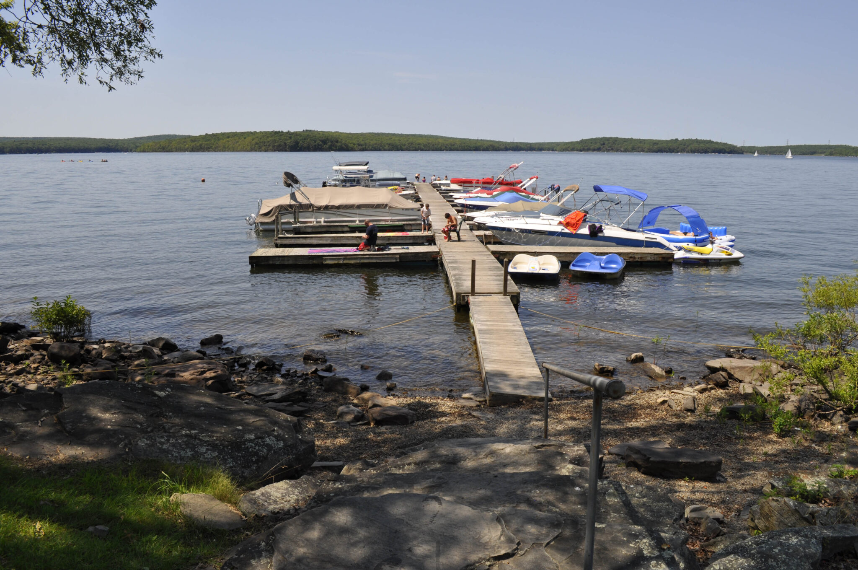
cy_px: 285
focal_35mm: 27
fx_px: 643
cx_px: 429
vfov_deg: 47.8
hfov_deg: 67.4
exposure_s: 1/320
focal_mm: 18
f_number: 9
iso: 200
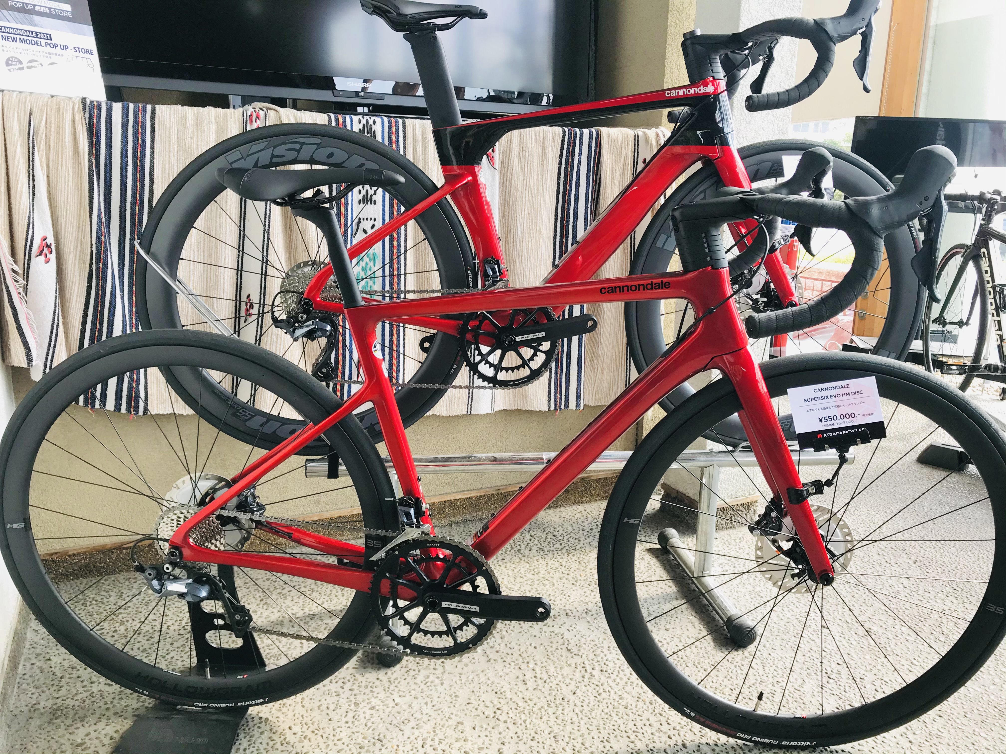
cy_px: 377
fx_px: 814
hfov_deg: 63.4
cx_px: 503
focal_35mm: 28
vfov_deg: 49.7
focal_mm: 3.99
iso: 20
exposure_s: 1/123
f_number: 1.8
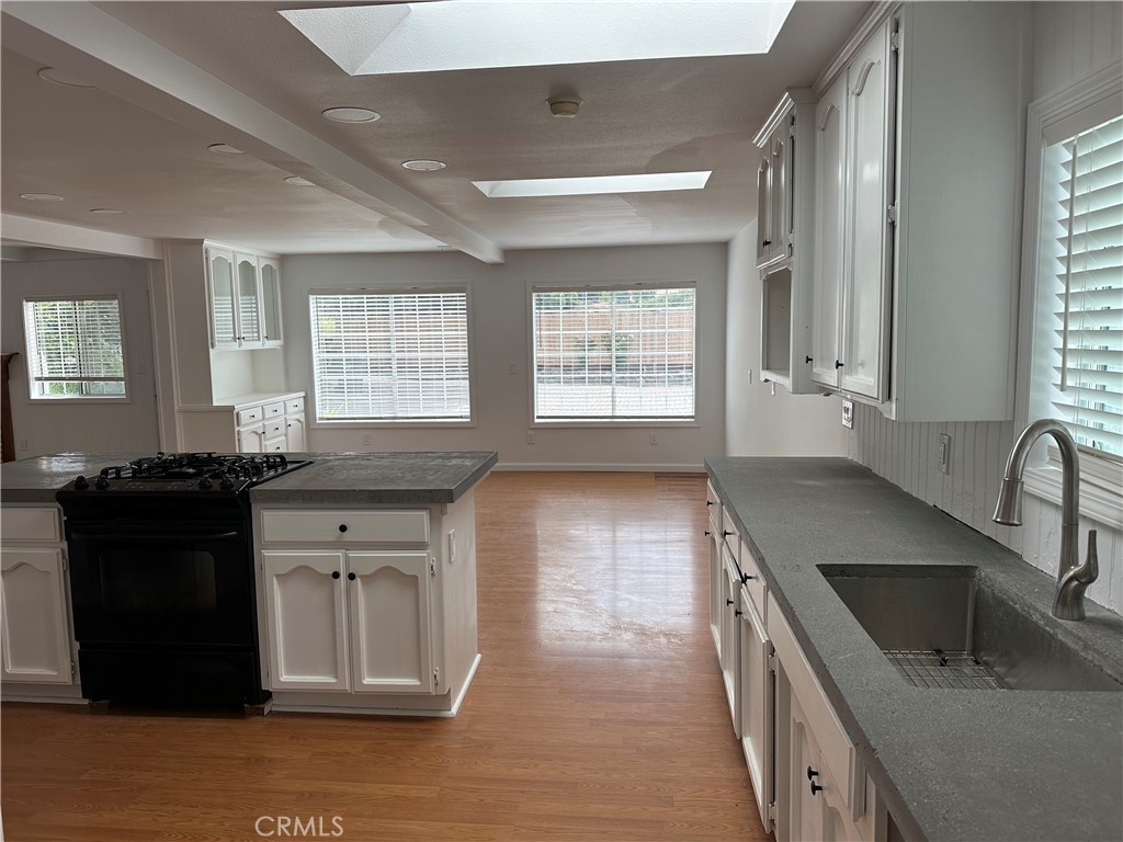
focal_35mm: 24
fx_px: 779
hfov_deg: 71.6
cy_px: 421
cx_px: 562
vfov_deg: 56.8
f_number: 1.78
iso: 80
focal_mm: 6.86
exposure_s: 1/650
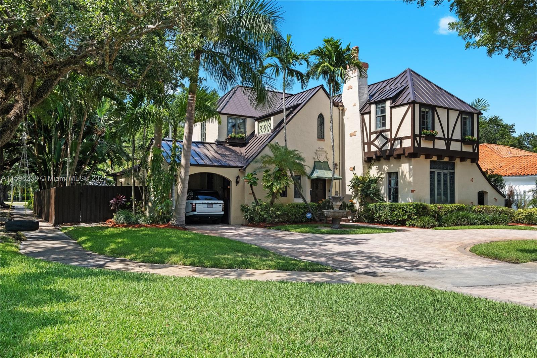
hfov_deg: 63.7
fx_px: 432
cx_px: 268
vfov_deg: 44.9
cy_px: 179
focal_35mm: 29
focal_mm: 19.1
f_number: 8
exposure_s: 1/500
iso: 640
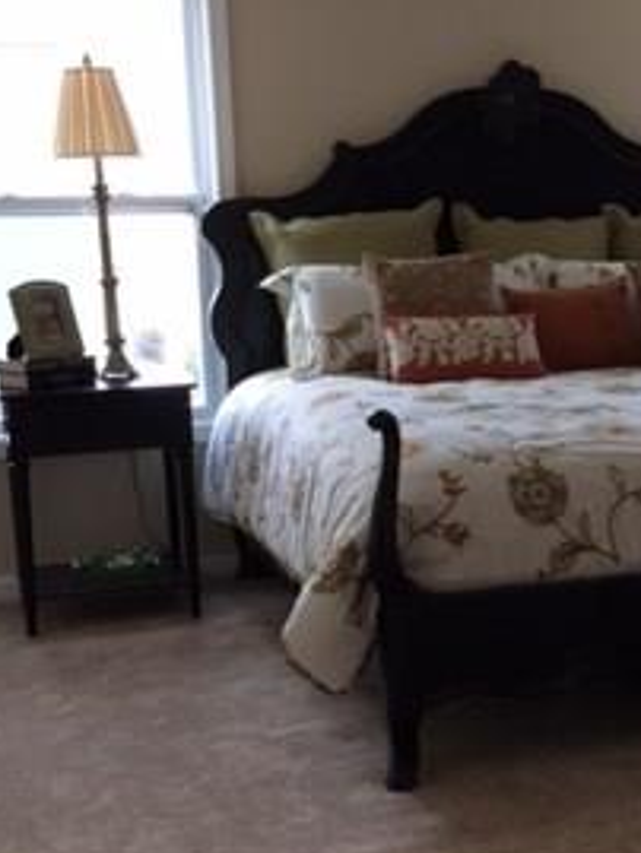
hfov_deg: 20.4
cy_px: 441
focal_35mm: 69
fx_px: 1702
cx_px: 692
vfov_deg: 28.1
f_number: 2.2
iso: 32
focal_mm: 4.15
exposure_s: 1/40
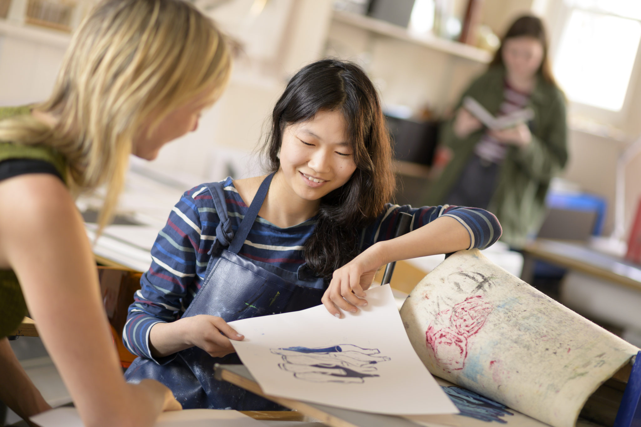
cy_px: 214
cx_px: 320
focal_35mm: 85
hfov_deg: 23.9
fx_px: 1513
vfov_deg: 16.1
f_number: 2.2
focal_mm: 85
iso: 320
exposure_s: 1/125
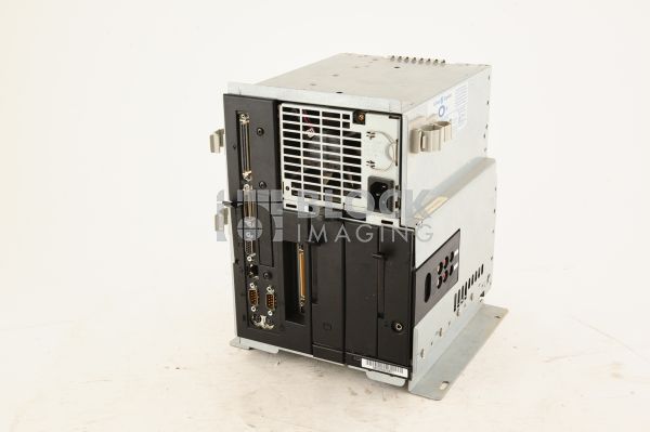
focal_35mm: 50
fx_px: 902
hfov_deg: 39.6
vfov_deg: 26.9
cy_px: 216
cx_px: 325
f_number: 11
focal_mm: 50
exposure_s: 1/125
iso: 1600
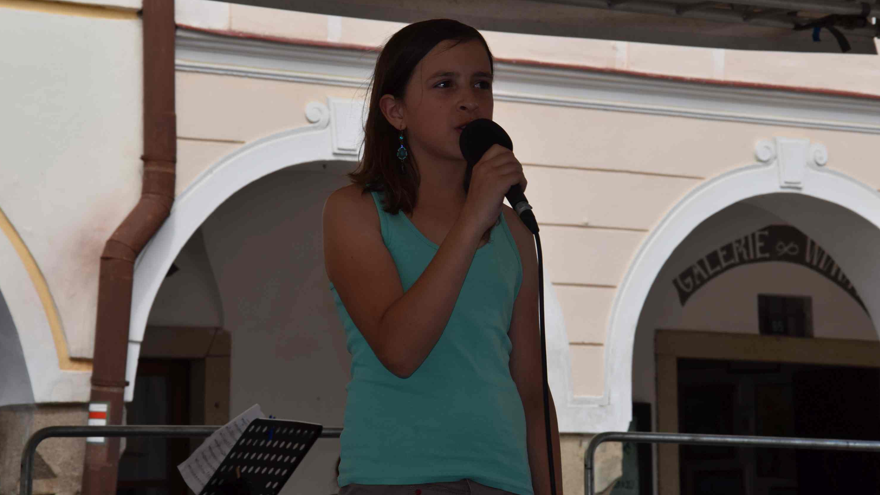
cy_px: 200
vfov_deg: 10.2
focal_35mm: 119
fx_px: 2766
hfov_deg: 18.1
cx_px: 439
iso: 100
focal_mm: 75
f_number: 10
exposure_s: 1/200
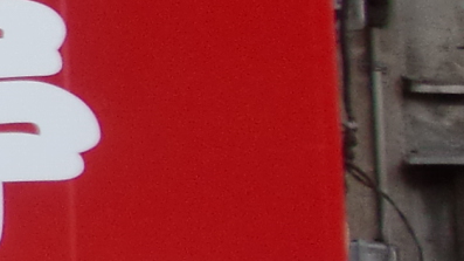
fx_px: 2644
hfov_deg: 8.7
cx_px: -785
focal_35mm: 215
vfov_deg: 5.6
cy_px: 46
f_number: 2.8
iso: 64
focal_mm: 5.58
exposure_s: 1/60
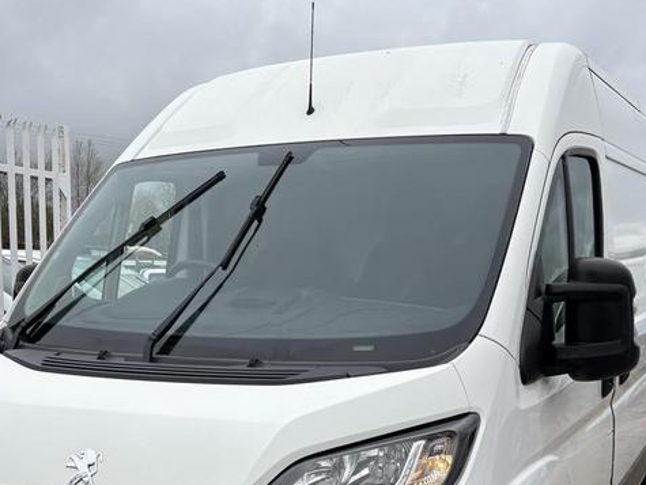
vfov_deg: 29.1
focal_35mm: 49
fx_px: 915
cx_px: 314
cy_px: 383
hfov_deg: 38.9
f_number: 1.6
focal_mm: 5.96
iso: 50
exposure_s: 1/2364
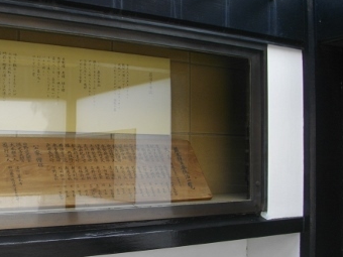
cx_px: 117
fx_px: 466
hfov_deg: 40.0
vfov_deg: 30.9
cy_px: 136
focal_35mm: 47
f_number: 2.9
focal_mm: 5.7
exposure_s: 1/160
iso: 100
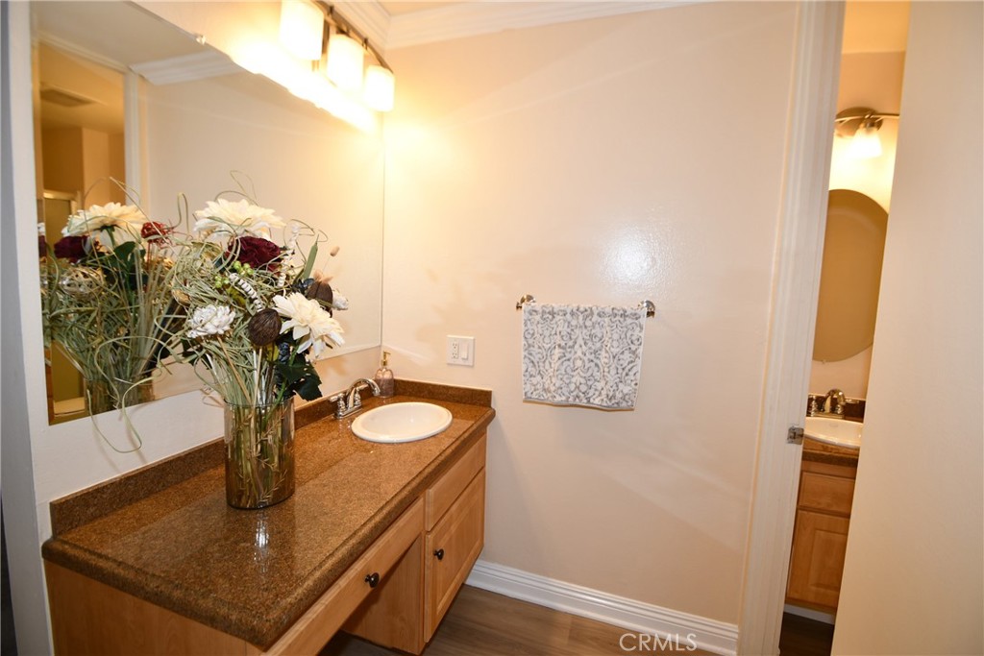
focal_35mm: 15
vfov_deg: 77.3
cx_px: 492
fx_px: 410
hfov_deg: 100.4
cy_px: 328
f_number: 4.5
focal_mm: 10
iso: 200
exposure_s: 1/80
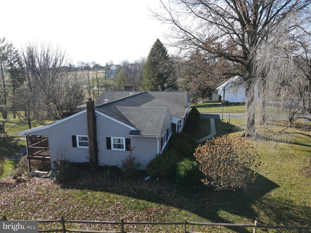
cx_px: 156
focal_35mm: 24
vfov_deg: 56.8
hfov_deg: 71.6
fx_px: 216
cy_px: 116
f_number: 2.8
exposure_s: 1/250
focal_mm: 4.5
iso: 100
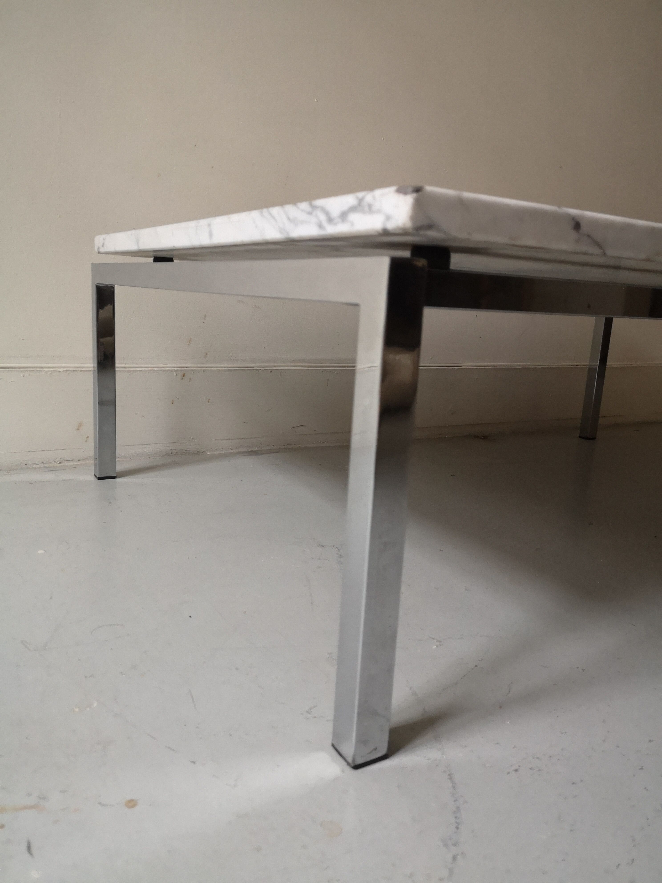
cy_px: 442
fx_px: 688
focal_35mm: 27
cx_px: 331
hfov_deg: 51.4
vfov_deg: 65.3
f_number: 1.8
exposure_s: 1/50
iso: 400
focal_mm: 3.95
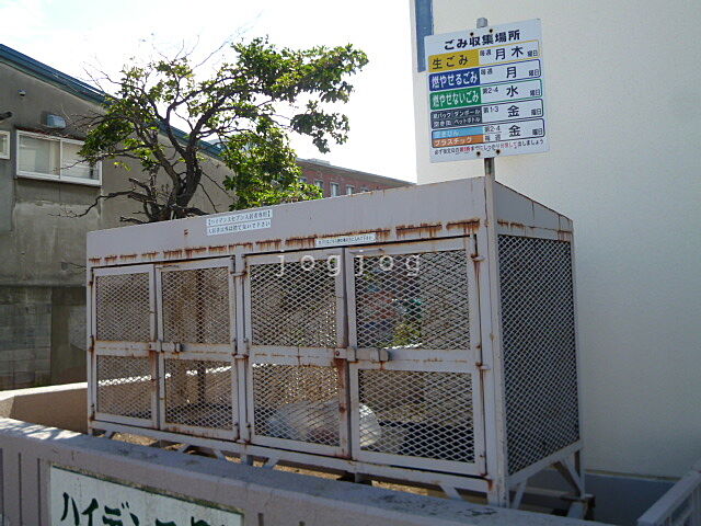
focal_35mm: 36
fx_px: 729
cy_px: 263
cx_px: 350
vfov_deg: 39.7
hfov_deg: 51.4
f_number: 2.9
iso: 100
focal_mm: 6.4
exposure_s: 1/640
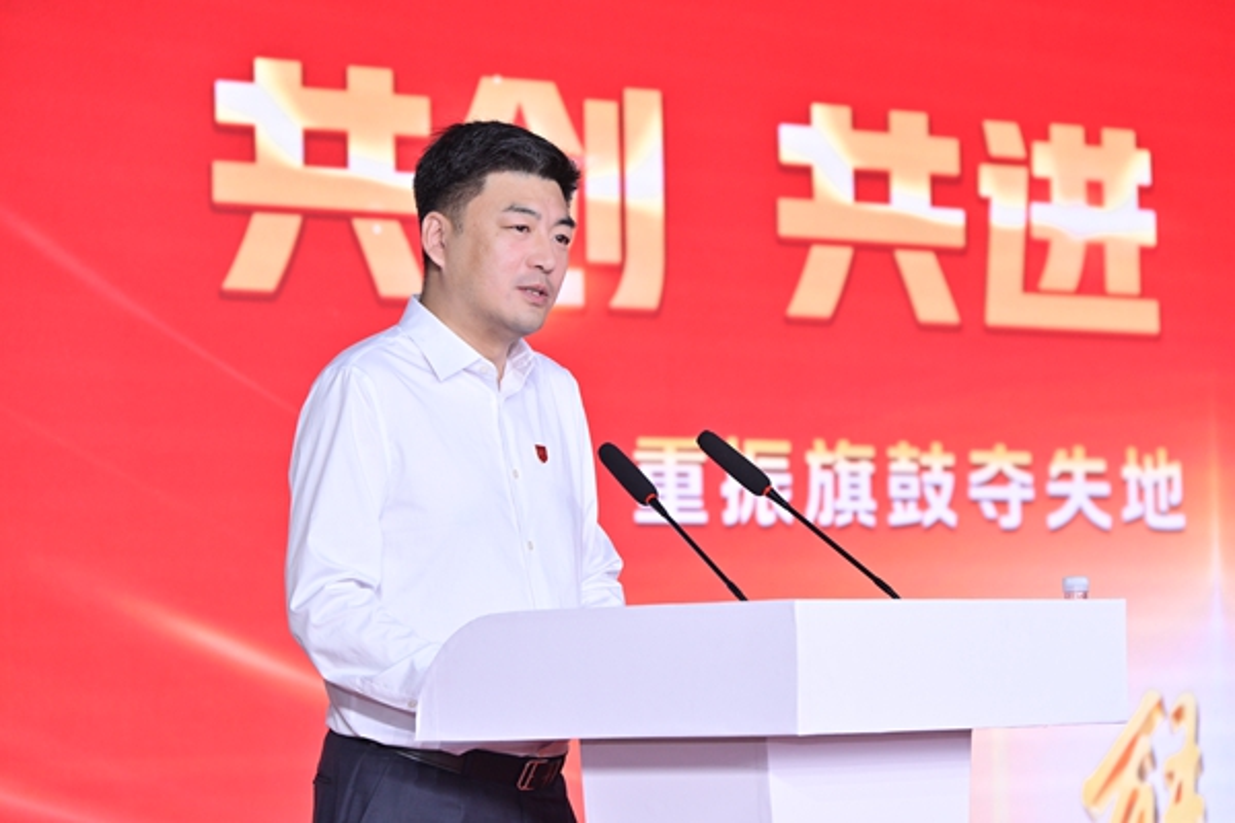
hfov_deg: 15.8
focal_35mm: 130
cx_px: 618
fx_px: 4459
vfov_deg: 10.5
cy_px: 412
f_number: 6.3
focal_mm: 130
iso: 1250
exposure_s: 1/200
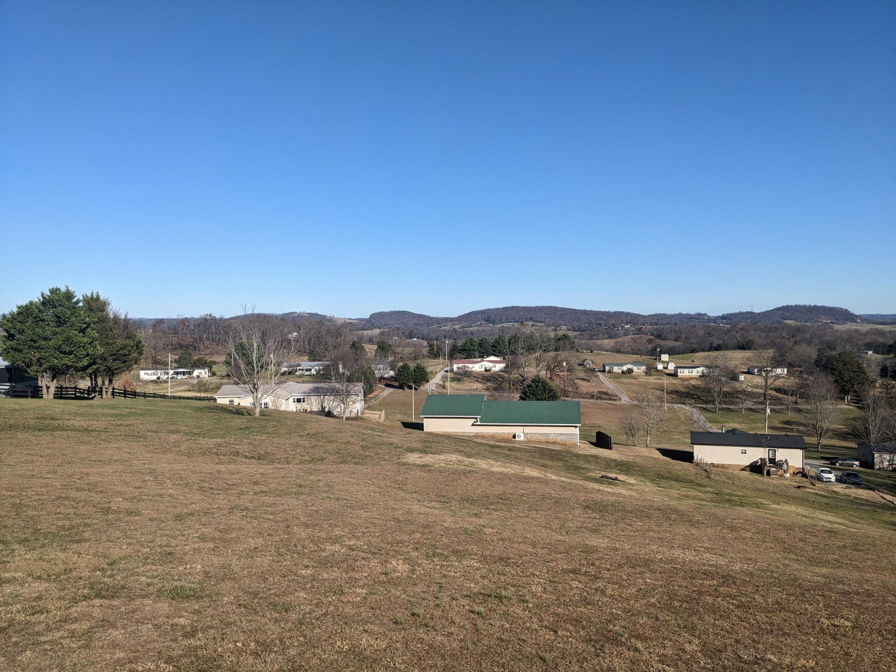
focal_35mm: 27
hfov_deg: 65.3
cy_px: 336
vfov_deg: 51.4
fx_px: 699
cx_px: 448
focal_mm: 4.38
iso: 62
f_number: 1.73
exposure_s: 1/3906
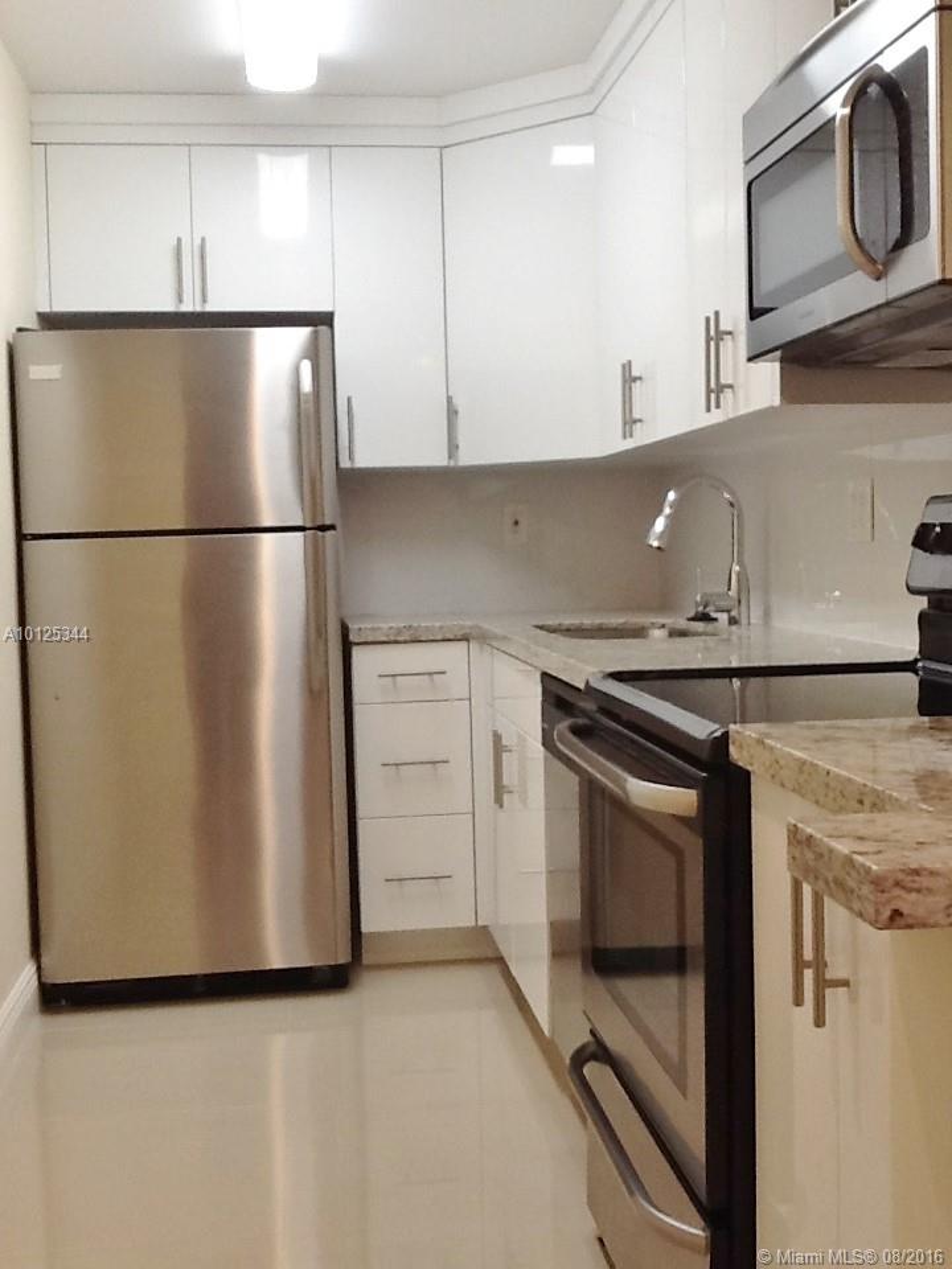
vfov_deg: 42.9
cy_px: 634
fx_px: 1613
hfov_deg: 32.9
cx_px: 476
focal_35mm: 44
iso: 40
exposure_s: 1/40
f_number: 2.4
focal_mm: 2.03
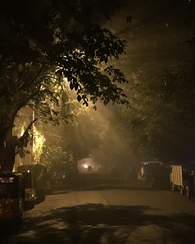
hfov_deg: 39.0
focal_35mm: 38
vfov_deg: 47.9
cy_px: 122
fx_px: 274
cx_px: 117
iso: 400
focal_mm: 4.15
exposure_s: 1/4
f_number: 2.2
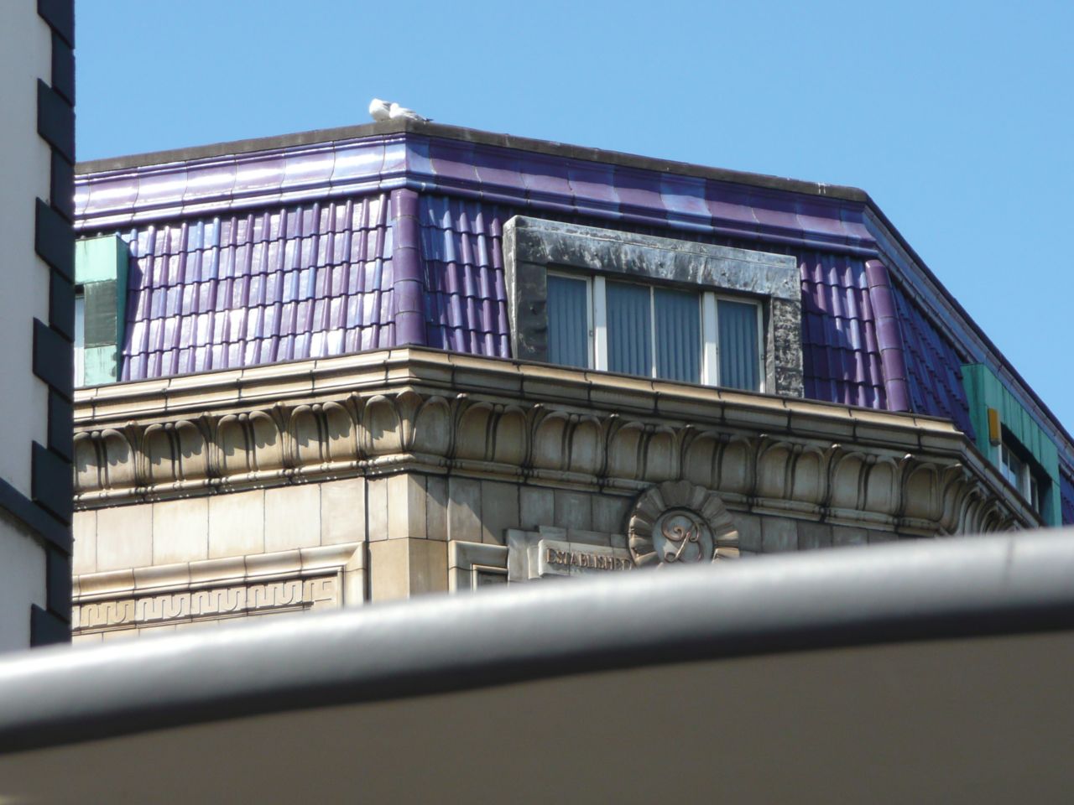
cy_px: 402
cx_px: 537
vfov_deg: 8.8
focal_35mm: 169
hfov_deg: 11.7
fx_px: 5243
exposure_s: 1/320
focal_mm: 23.1
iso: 100
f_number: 4.8
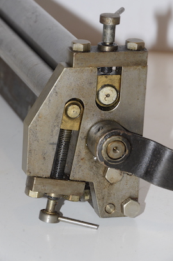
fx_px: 1847
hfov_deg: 5.4
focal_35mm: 255
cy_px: 130
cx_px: 86
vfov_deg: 8.1
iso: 800
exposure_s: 1/60
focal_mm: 170
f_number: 13
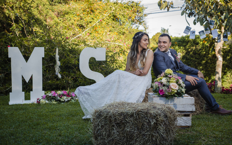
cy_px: 75
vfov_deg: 25.8
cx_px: 117
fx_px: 316
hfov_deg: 40.3
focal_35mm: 50
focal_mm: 48
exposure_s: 1/125
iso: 100
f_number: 4
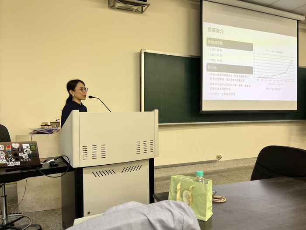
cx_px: 153
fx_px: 230
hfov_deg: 67.3
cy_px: 115
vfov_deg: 53.1
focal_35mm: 26
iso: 125
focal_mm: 5.1
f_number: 1.6
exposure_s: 1/120
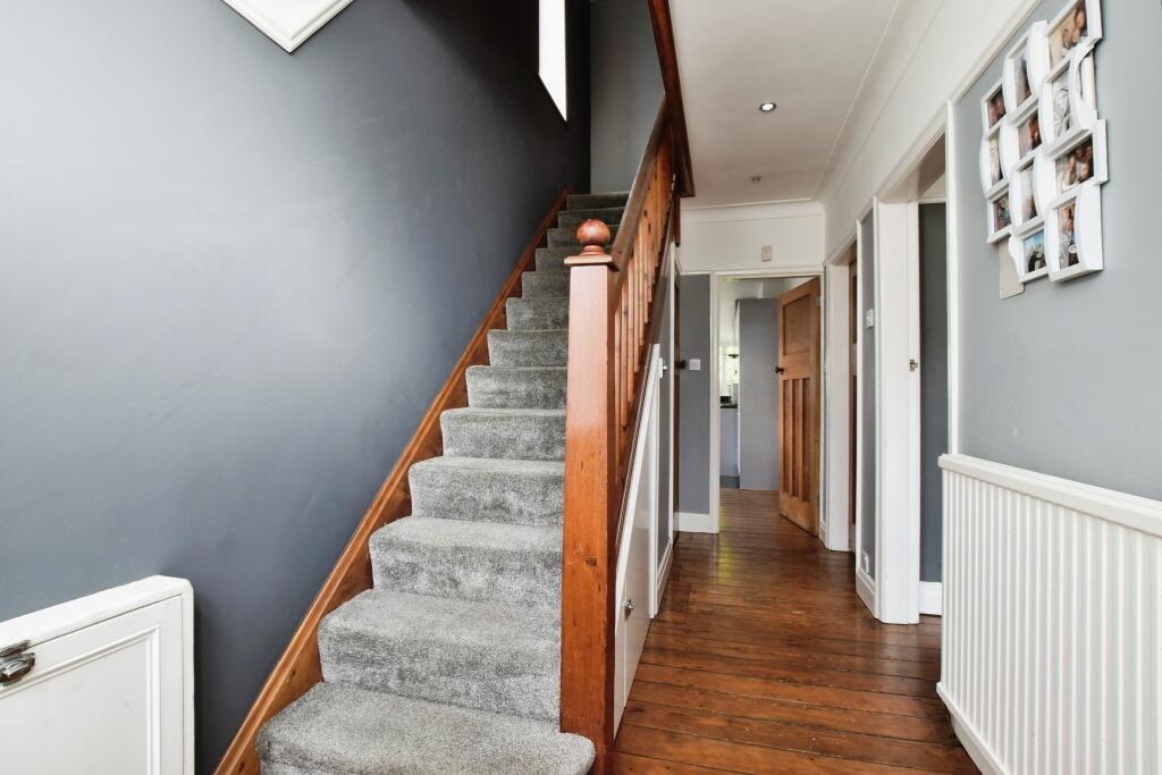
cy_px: 388
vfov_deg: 77.3
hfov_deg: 100.4
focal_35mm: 15
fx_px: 484
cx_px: 581
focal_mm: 10
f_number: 8
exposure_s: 1/25
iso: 640
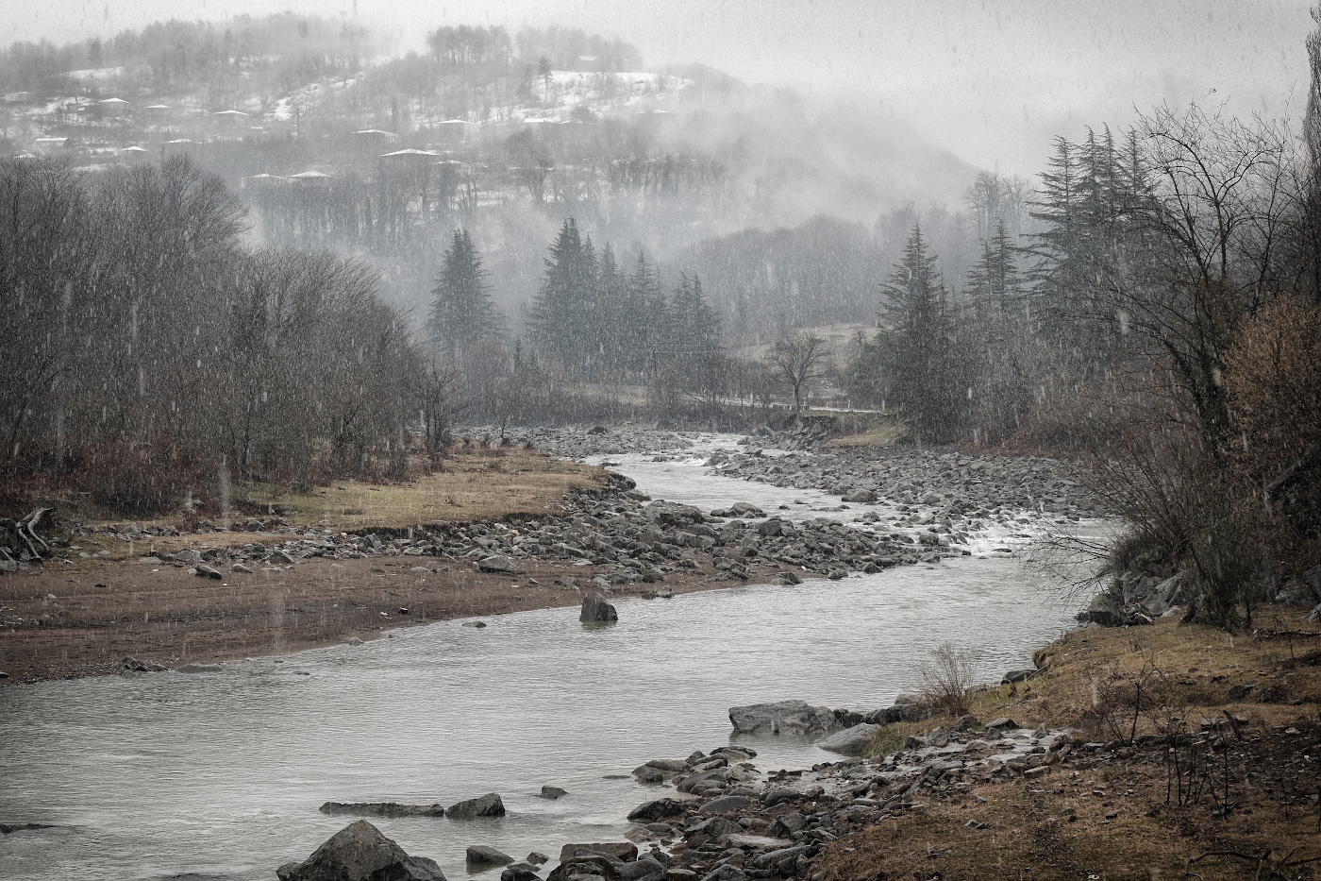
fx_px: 2752
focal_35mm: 75
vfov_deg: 18.2
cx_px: 660
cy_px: 440
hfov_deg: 27.0
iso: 500
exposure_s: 1/75
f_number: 11
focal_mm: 50
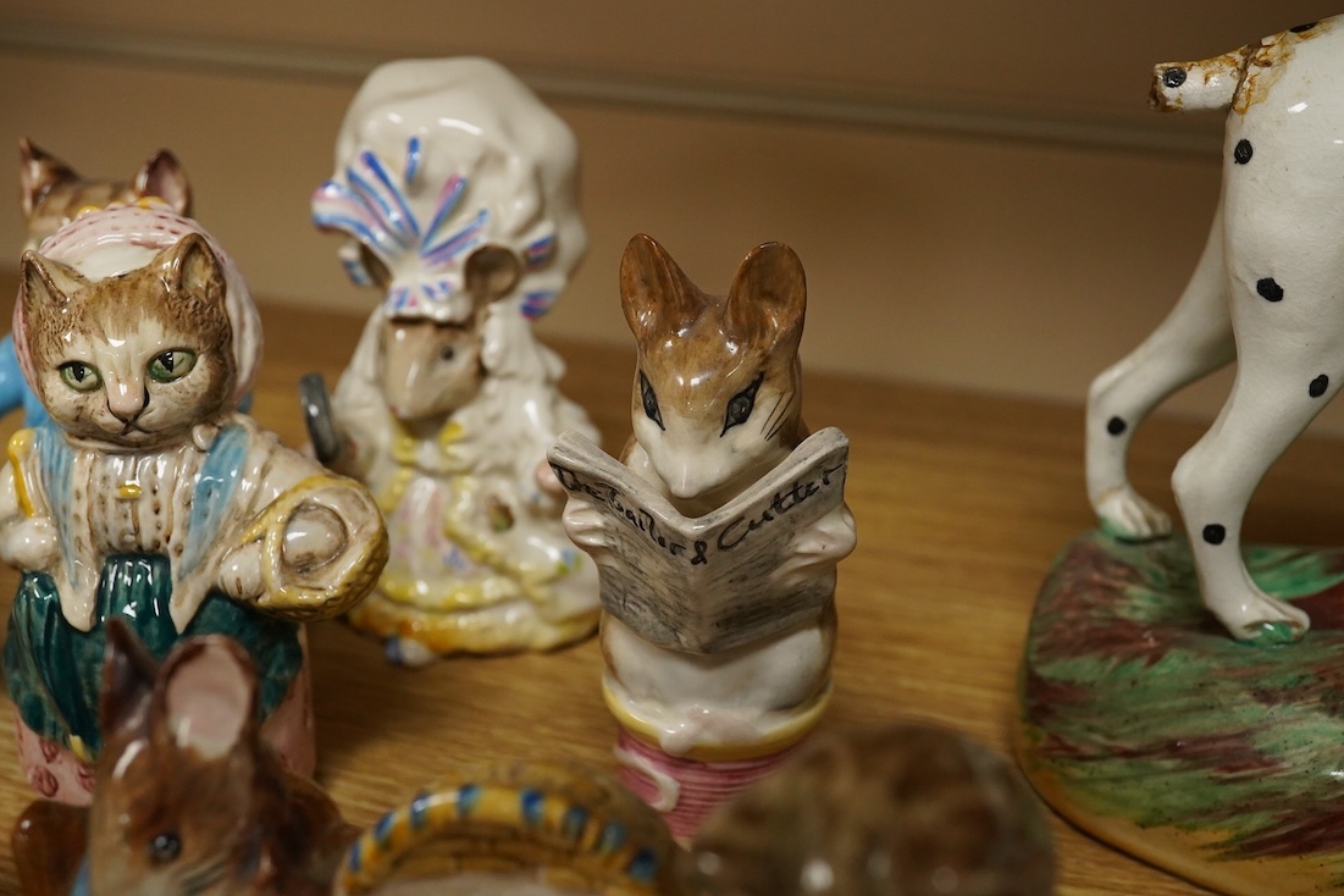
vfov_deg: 29.2
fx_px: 1717
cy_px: 452
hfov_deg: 42.7
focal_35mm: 46
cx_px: 683
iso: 2500
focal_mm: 30
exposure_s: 1/160
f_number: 10
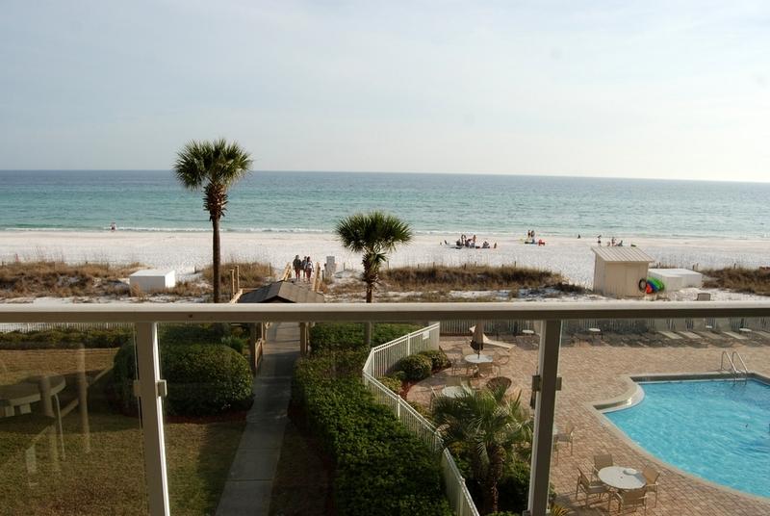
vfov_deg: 22.7
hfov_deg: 33.4
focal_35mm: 60
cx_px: 385
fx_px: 1285
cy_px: 258
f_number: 9
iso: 100
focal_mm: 40
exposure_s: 1/320
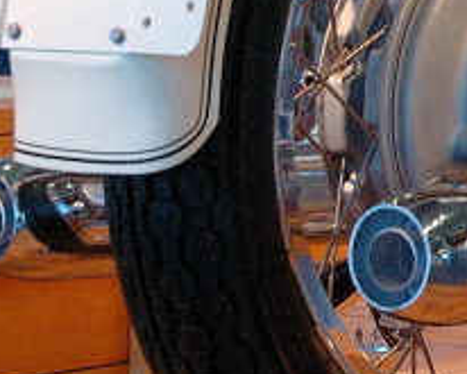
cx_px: 907
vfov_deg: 6.3
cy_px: -110
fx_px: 3379
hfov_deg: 7.6
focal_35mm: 244
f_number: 6.3
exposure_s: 1/60
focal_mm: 35
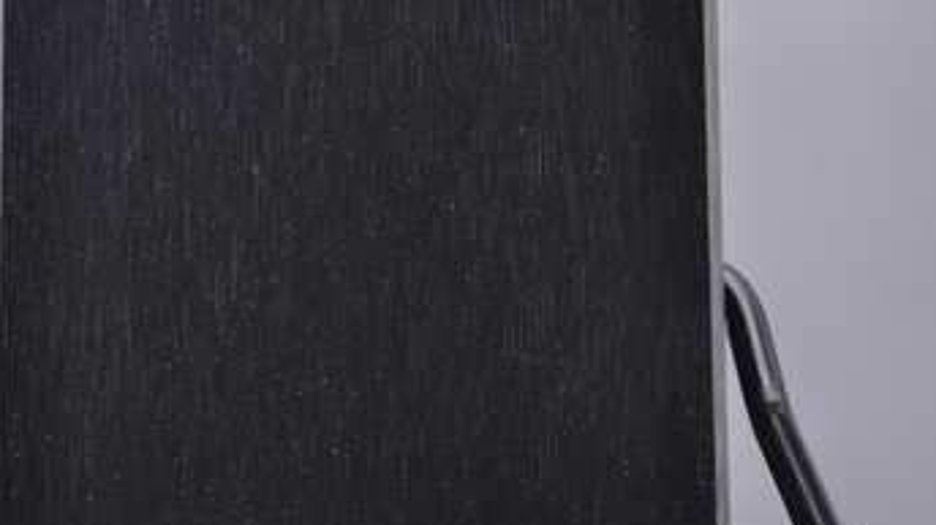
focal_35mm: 216
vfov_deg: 5.6
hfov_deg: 10.0
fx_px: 5350
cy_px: 276
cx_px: 348
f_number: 9.5
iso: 3200
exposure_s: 1/125
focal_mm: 105
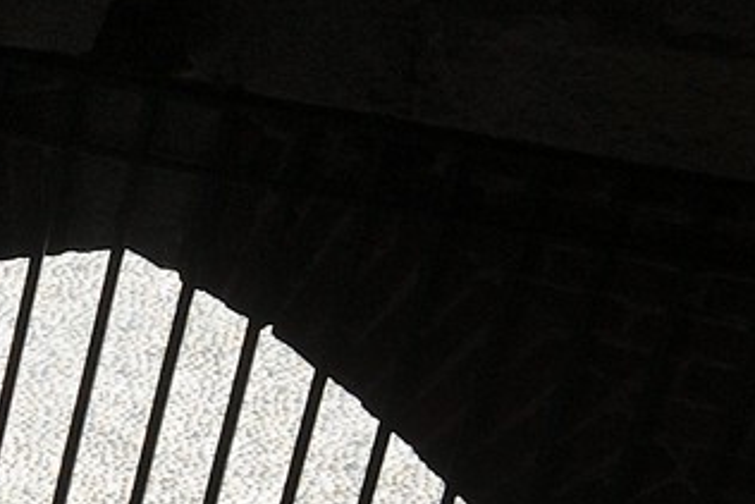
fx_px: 3399
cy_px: 1061
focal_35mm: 162
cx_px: -1147
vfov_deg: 8.0
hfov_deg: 10.6
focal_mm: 32
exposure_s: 1/160
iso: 200
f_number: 9
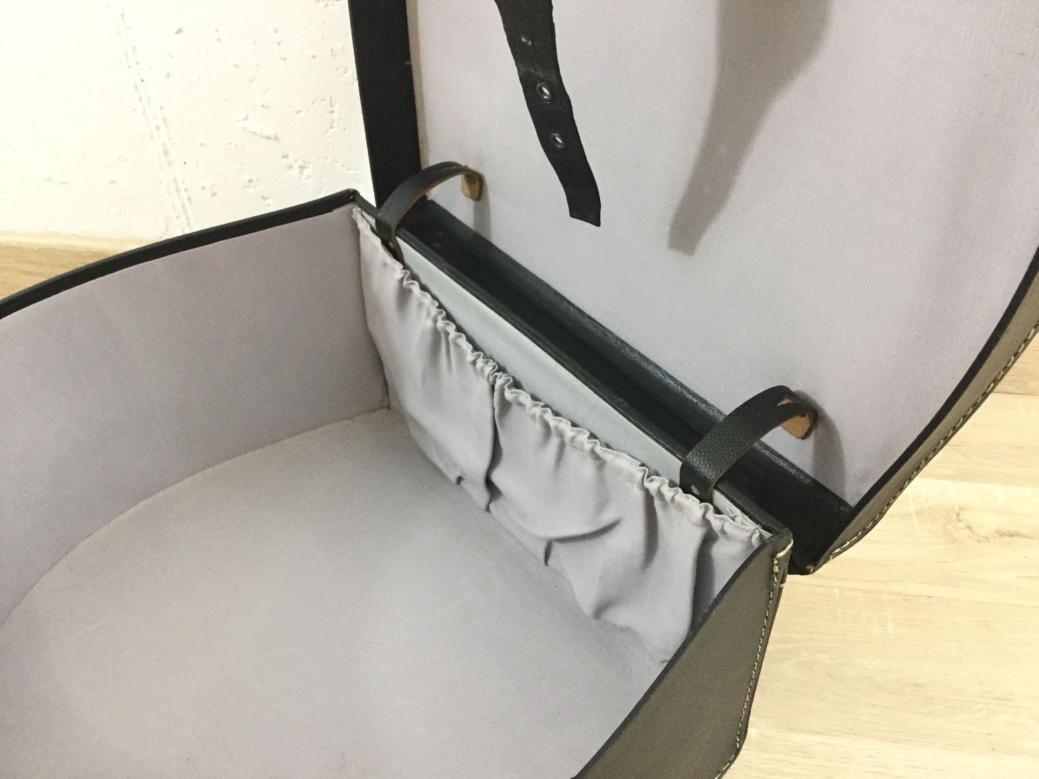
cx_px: 520
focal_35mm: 31
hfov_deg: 58.4
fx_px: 930
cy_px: 390
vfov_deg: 45.4
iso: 160
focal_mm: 3.3
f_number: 2.4
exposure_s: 1/33
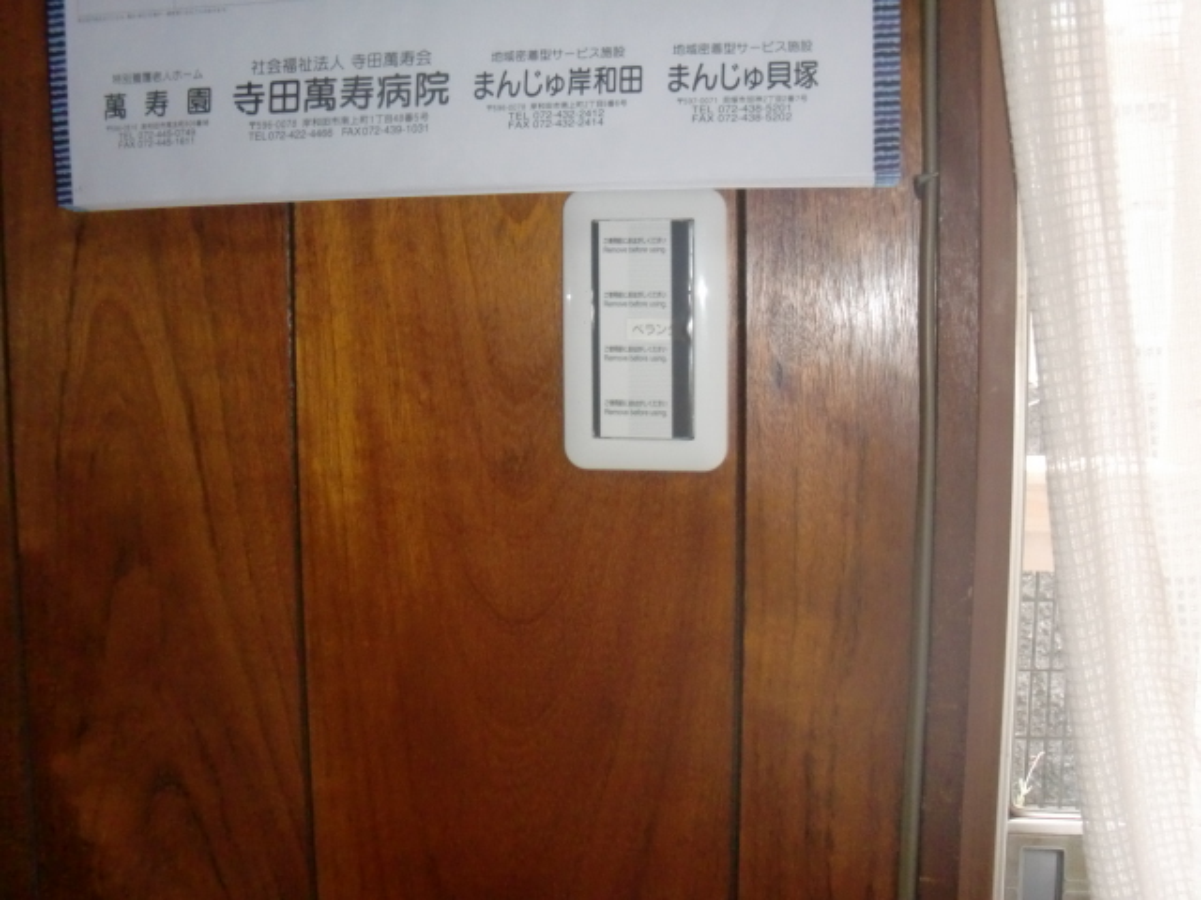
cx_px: 600
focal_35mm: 38
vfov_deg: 37.7
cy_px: 450
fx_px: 1318
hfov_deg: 49.0
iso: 400
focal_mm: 6.66
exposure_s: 1/60
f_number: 3.9
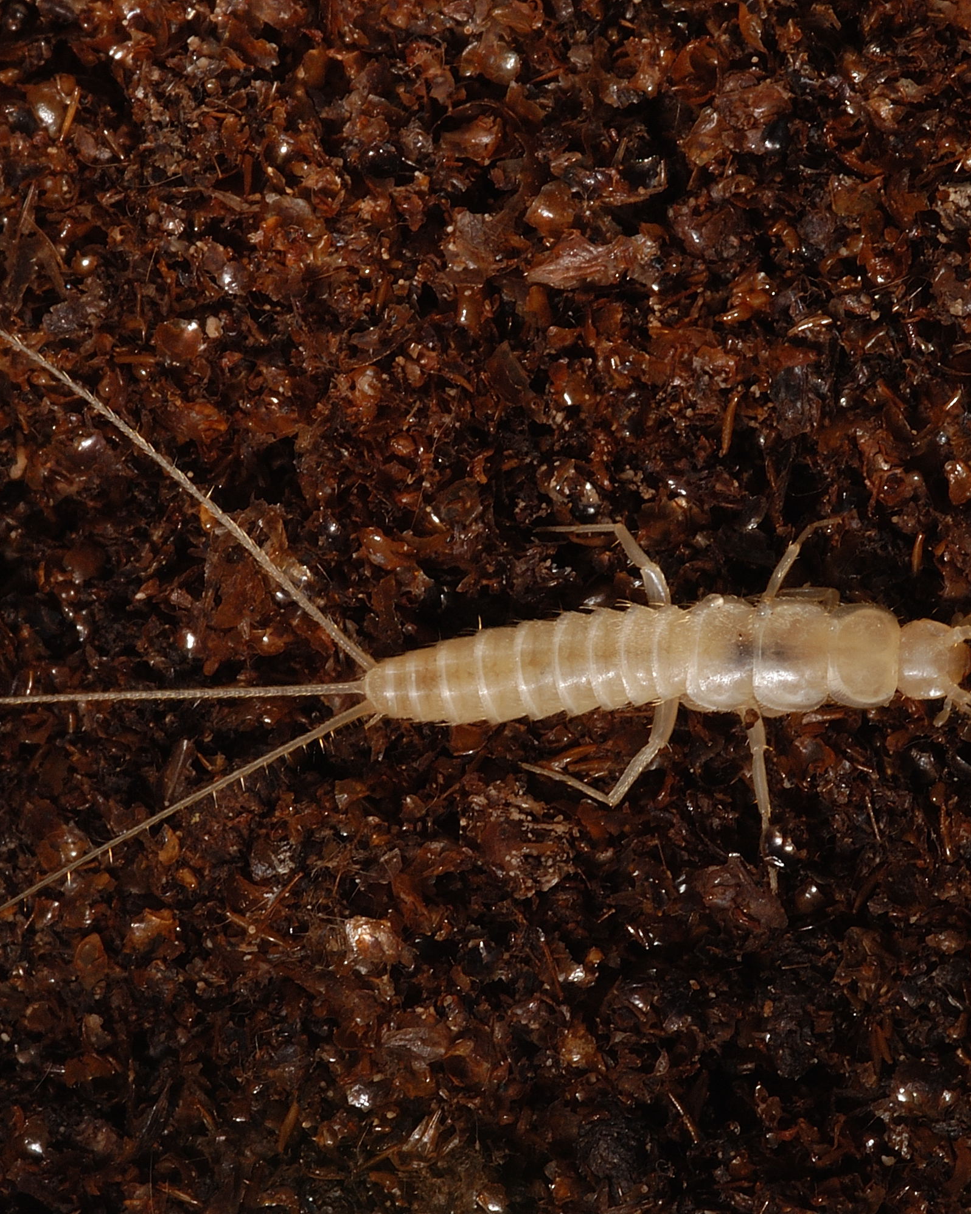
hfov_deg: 6.9
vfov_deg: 8.7
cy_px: 608
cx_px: 565
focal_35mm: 223
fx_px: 8000
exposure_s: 1/160
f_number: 45
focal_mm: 105
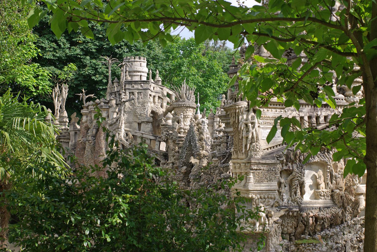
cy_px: 126
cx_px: 188
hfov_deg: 27.0
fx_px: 786
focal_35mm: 75
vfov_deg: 18.2
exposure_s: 1/350
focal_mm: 50
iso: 100
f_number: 4.5
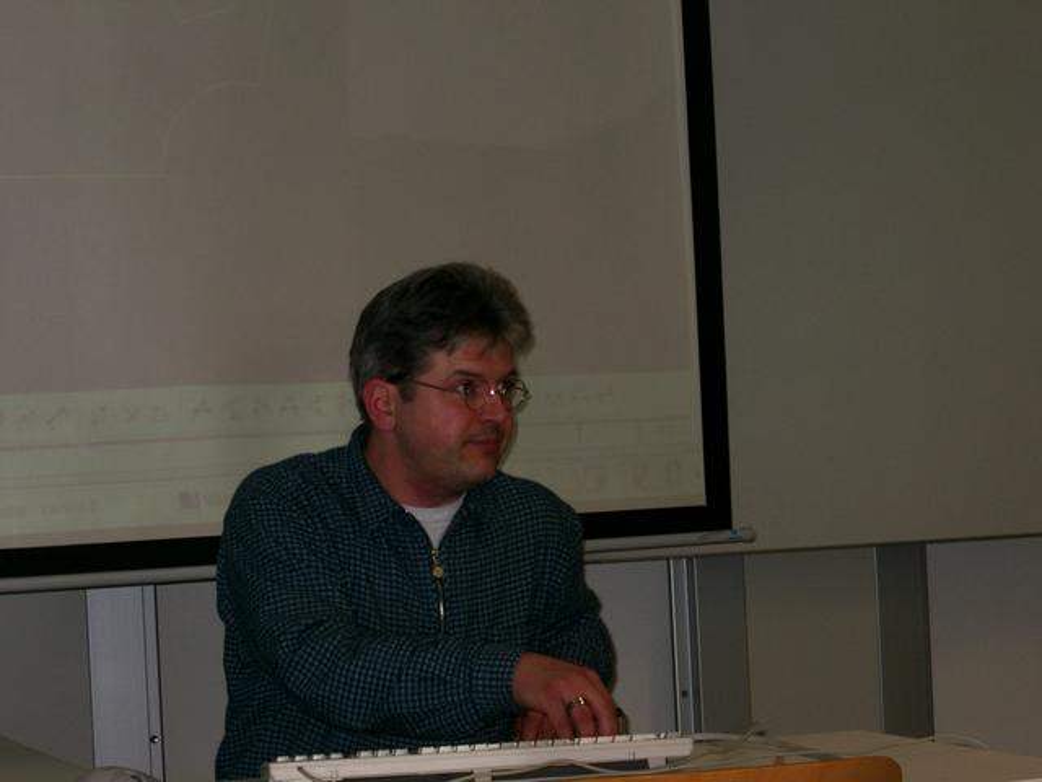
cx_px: 521
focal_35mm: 111
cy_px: 391
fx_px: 3341
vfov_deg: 13.3
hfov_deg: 17.7
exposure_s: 1/60
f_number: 4.8
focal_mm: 22.8
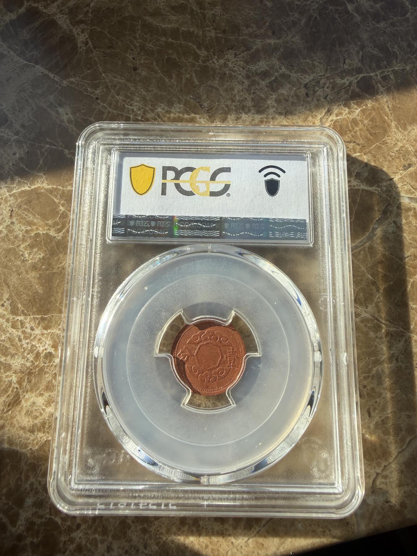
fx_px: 385
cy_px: 278
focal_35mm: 24
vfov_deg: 71.6
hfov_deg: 56.8
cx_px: 208
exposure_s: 1/1116
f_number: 2.2
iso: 40
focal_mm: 2.22
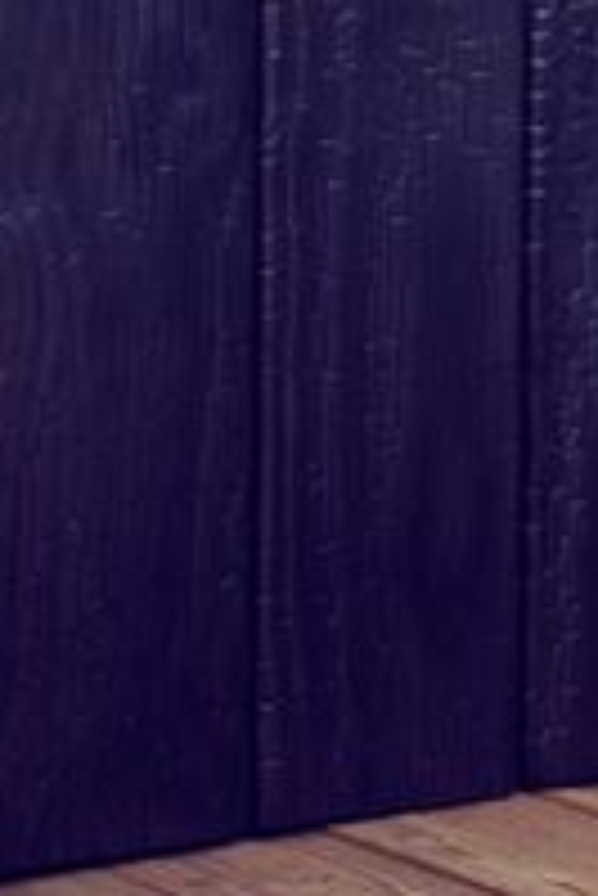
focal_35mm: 289
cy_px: -653
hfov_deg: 4.6
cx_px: 1695
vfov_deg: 7.0
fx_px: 7188
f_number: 2.8
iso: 100
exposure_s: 1/200
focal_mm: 48
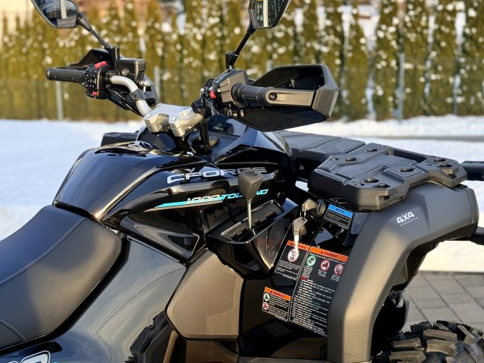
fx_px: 797
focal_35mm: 57
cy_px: 148
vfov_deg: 25.6
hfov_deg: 33.8
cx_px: 213
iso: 64
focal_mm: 6.76
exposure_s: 1/1116
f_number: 1.78
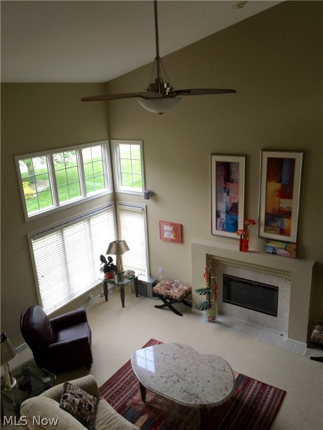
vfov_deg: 61.7
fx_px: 361
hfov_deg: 48.2
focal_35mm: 29
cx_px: 162
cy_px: 215
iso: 25
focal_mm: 4.15
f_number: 2.2
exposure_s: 1/72
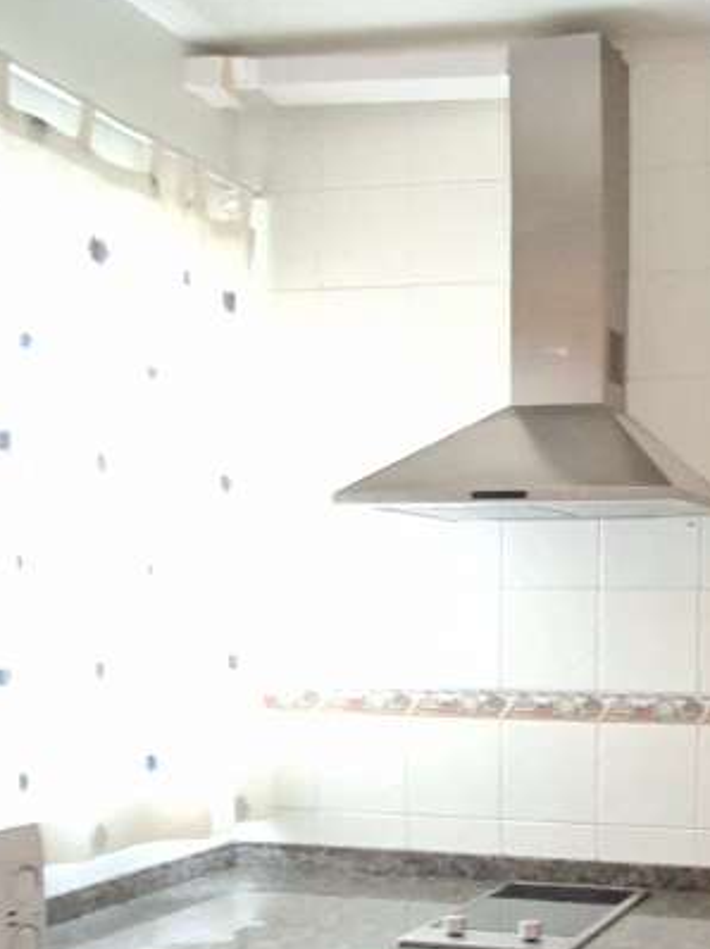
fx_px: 1341
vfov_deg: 38.2
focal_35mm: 49
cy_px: 676
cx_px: 700
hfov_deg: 28.0
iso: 800
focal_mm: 1.74
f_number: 2.2
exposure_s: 1/15
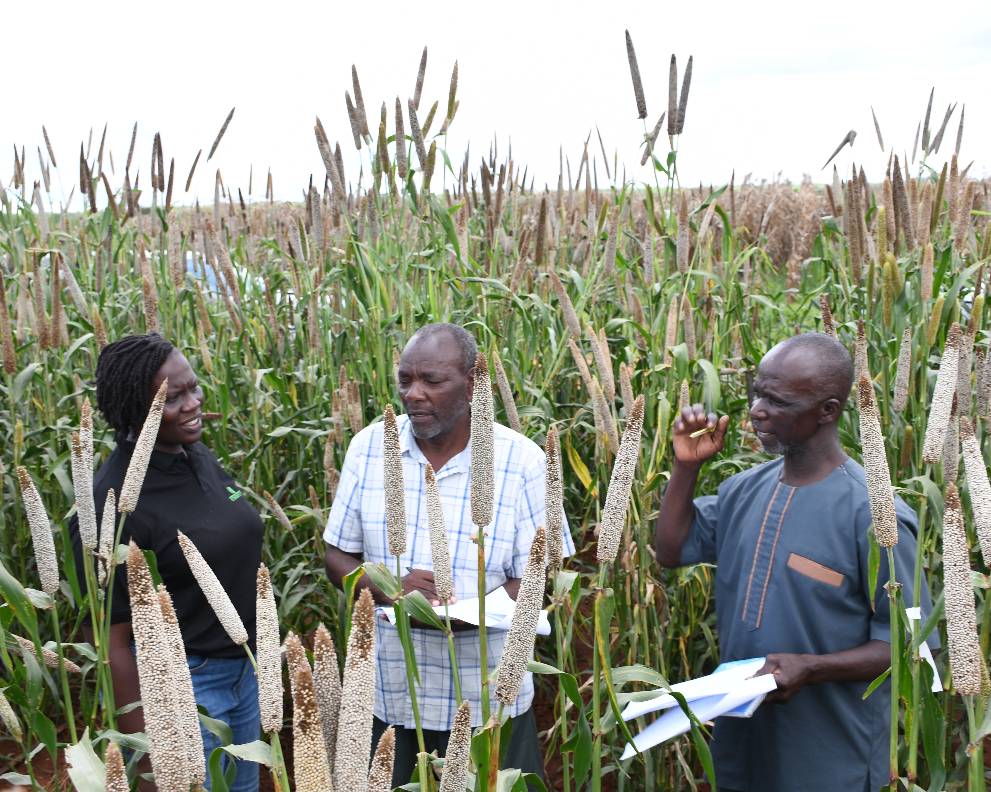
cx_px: 522
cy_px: 397
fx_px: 1144
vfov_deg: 38.2
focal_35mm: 39
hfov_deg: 46.8
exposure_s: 1/100
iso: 100
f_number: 6.3
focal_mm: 23
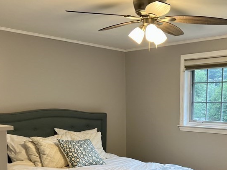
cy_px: 135
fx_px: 322
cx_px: 171
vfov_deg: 29.1
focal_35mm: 49
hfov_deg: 37.9
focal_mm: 5.7
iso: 125
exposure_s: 1/120
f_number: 1.5
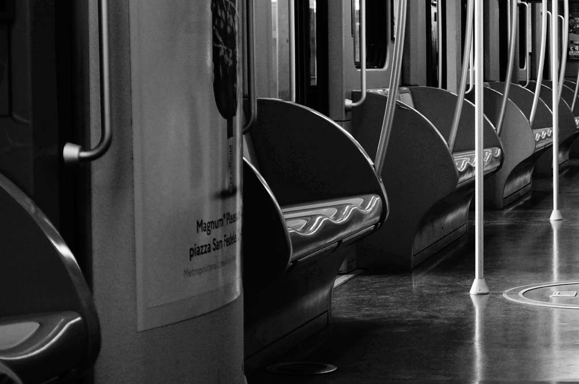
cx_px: 489
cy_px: 165
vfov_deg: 12.8
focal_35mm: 107
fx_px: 1719
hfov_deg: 18.9
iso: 640
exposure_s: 1/60
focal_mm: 35
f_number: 4.5
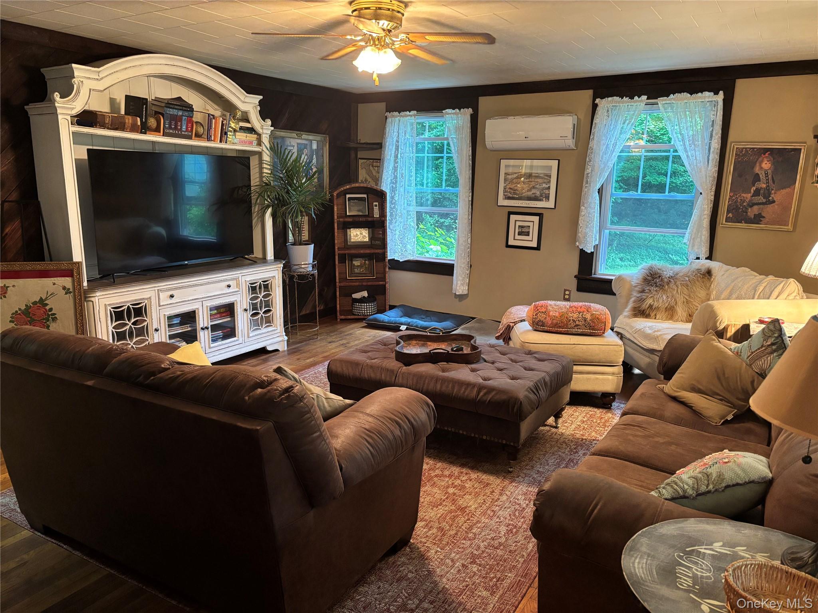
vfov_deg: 53.1
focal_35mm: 26
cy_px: 306
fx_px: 614
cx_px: 409
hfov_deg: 67.3
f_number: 1.6
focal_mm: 5.96
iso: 400
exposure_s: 1/40
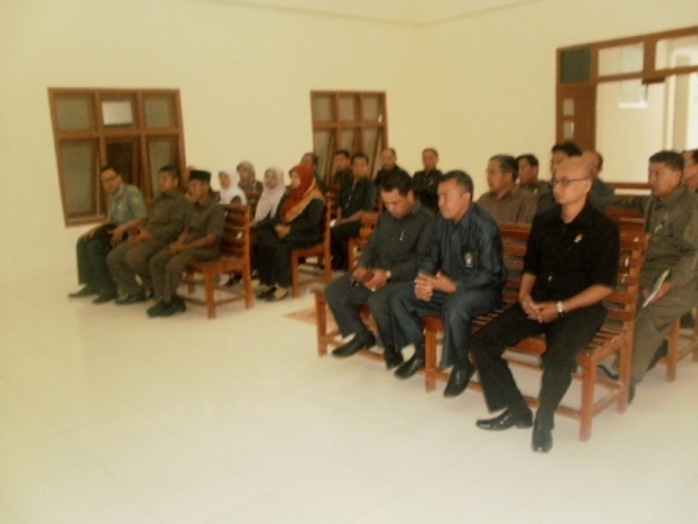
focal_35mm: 31
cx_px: 349
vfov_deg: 45.4
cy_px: 262
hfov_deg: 58.4
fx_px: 625
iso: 500
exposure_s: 1/30
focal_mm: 5.45
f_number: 2.9
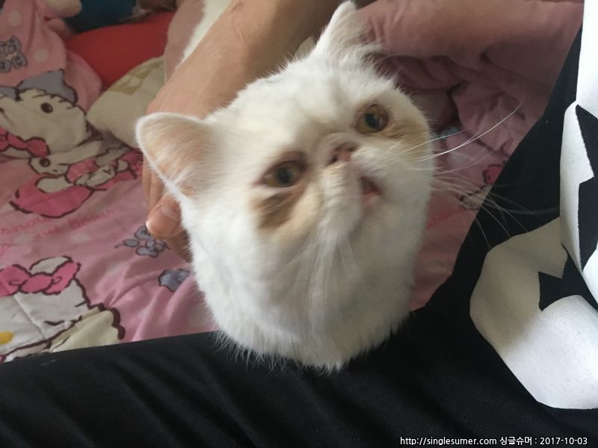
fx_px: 501
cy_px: 224
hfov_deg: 61.7
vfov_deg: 48.2
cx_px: 299
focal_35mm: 29
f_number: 2.2
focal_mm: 4.15
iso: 200
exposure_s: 1/17
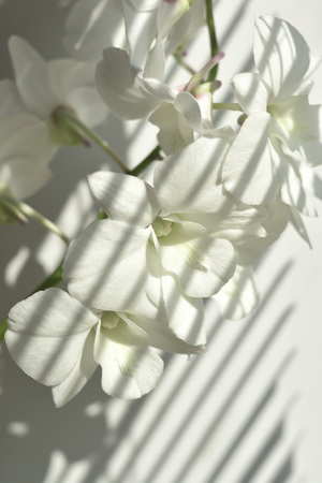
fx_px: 1006
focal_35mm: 75
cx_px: 161
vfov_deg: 27.0
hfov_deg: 18.2
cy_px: 242
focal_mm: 50
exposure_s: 1/1250
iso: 200
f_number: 3.5
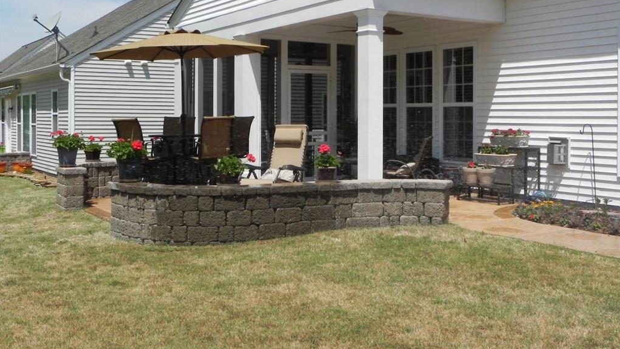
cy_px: 130
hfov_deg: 45.5
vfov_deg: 26.5
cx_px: 311
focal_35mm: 45
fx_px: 740
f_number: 7.1
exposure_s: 1/480
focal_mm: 7.3
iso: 160
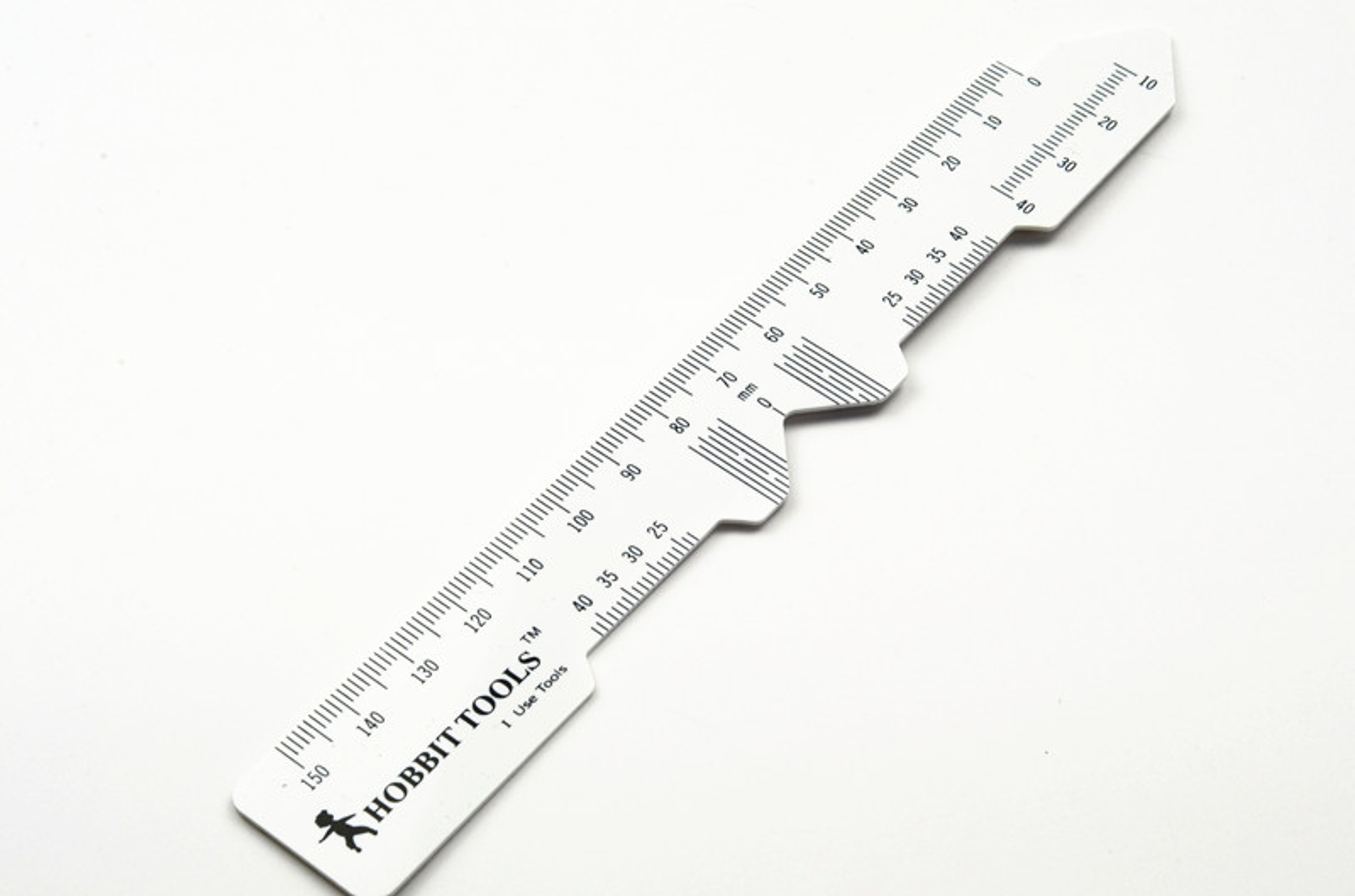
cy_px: 448
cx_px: 678
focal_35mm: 75
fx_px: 2816
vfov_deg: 18.1
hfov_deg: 27.1
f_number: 20
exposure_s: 1/6
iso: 160
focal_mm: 50
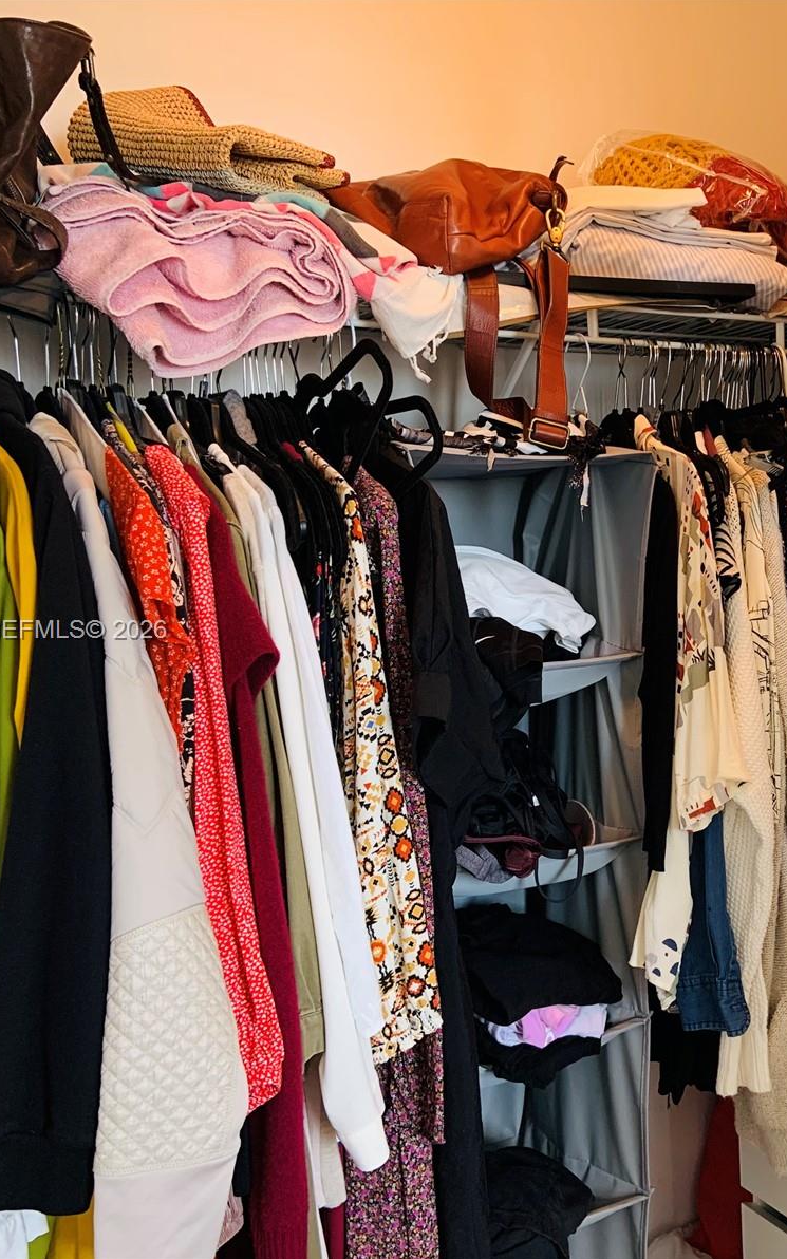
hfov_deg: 33.0
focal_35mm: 37
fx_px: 1270
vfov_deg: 52.7
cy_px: 632
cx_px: 683
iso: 100
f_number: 1.8
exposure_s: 1/60
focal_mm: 4.25
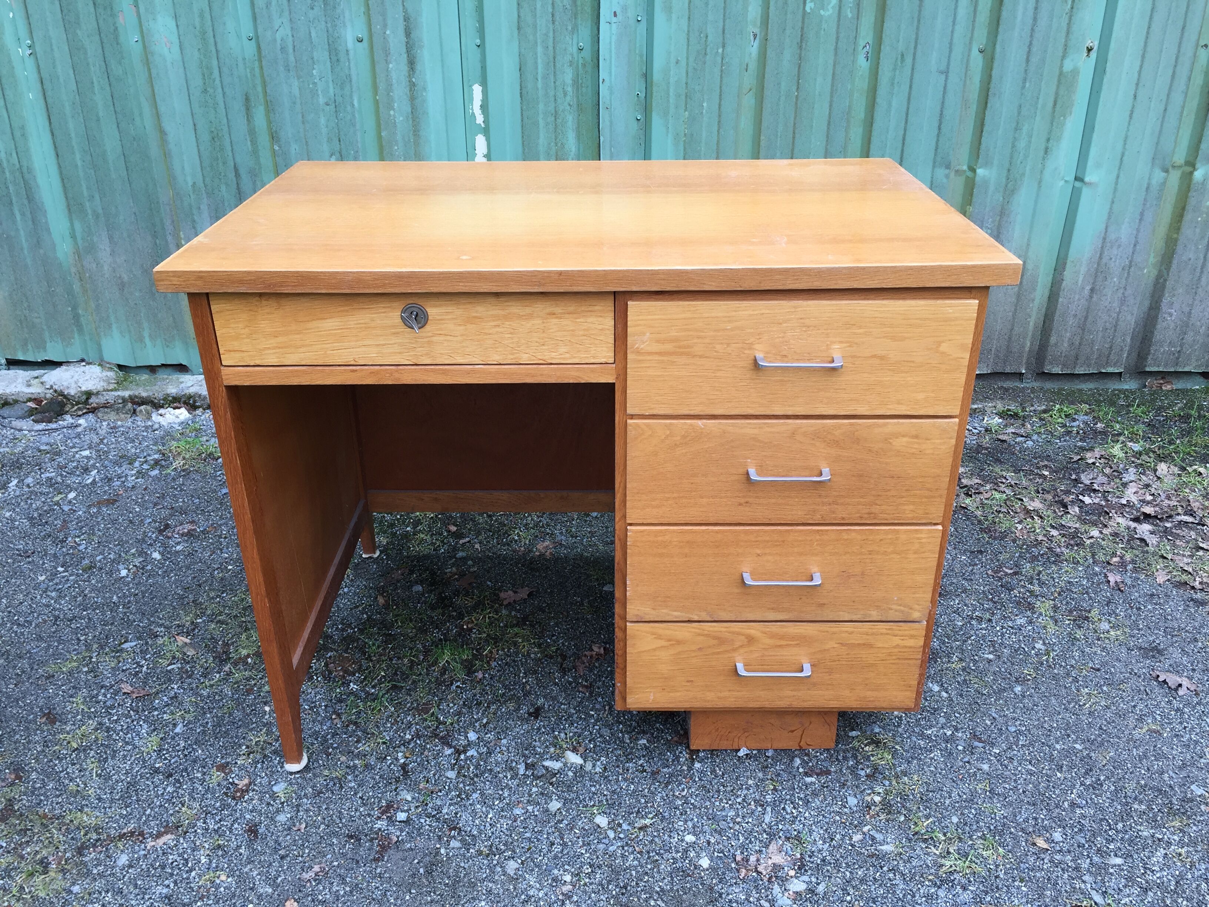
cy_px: 454
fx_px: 1013
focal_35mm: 29
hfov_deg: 61.7
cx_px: 604
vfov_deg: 48.2
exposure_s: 1/100
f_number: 2.2
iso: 32
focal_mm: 4.15
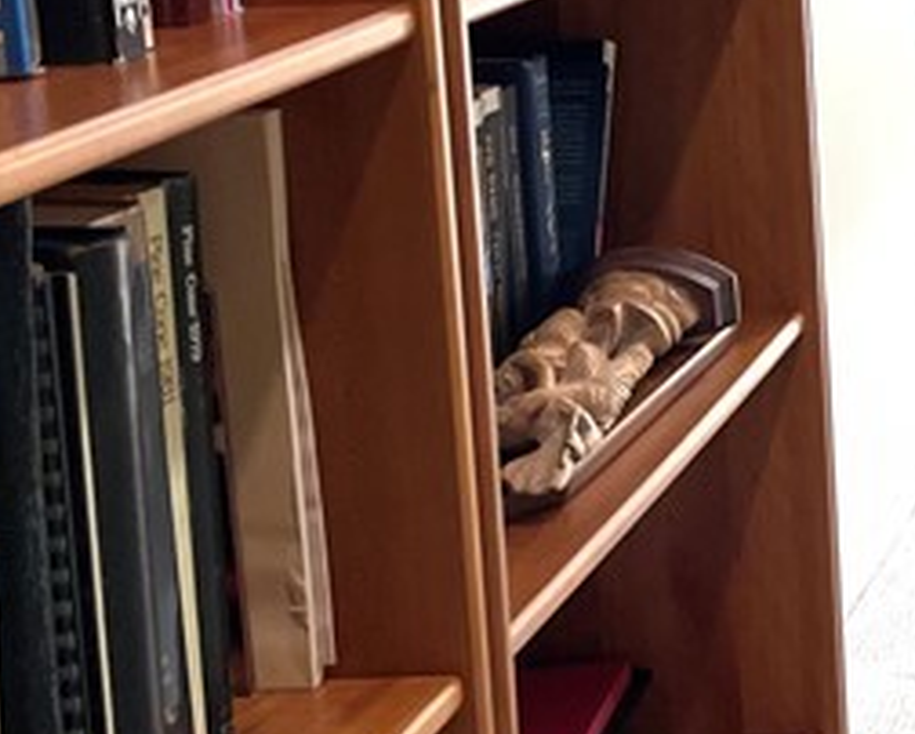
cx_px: 1583
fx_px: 2683
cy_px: 29
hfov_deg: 16.6
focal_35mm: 99
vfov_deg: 15.3
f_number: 1.6
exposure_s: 1/60
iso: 80
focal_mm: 5.1
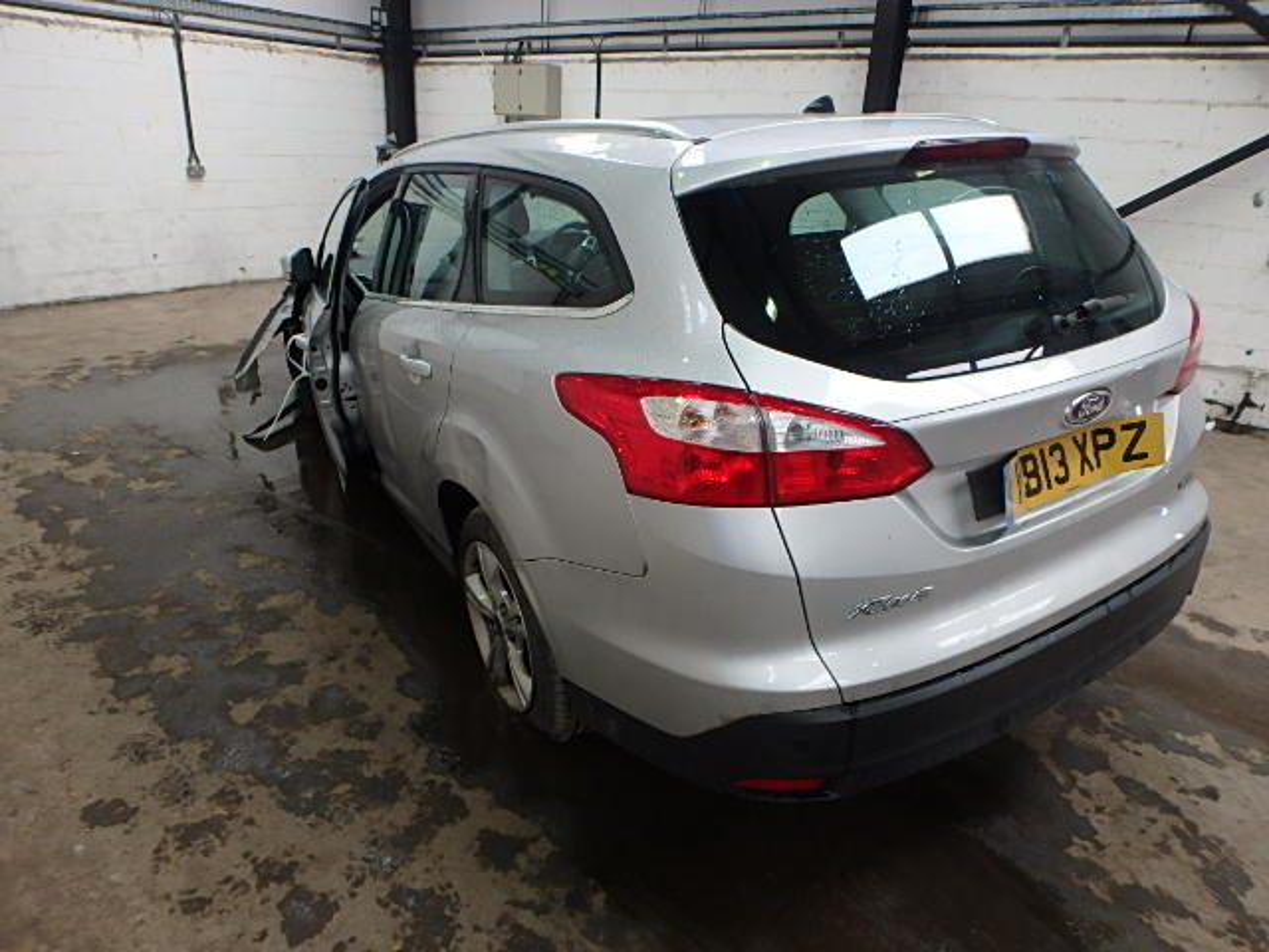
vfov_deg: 63.4
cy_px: 476
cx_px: 634
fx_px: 770
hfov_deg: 79.0
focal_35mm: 21
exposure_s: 1/30
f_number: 3.5
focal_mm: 3.7
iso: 250
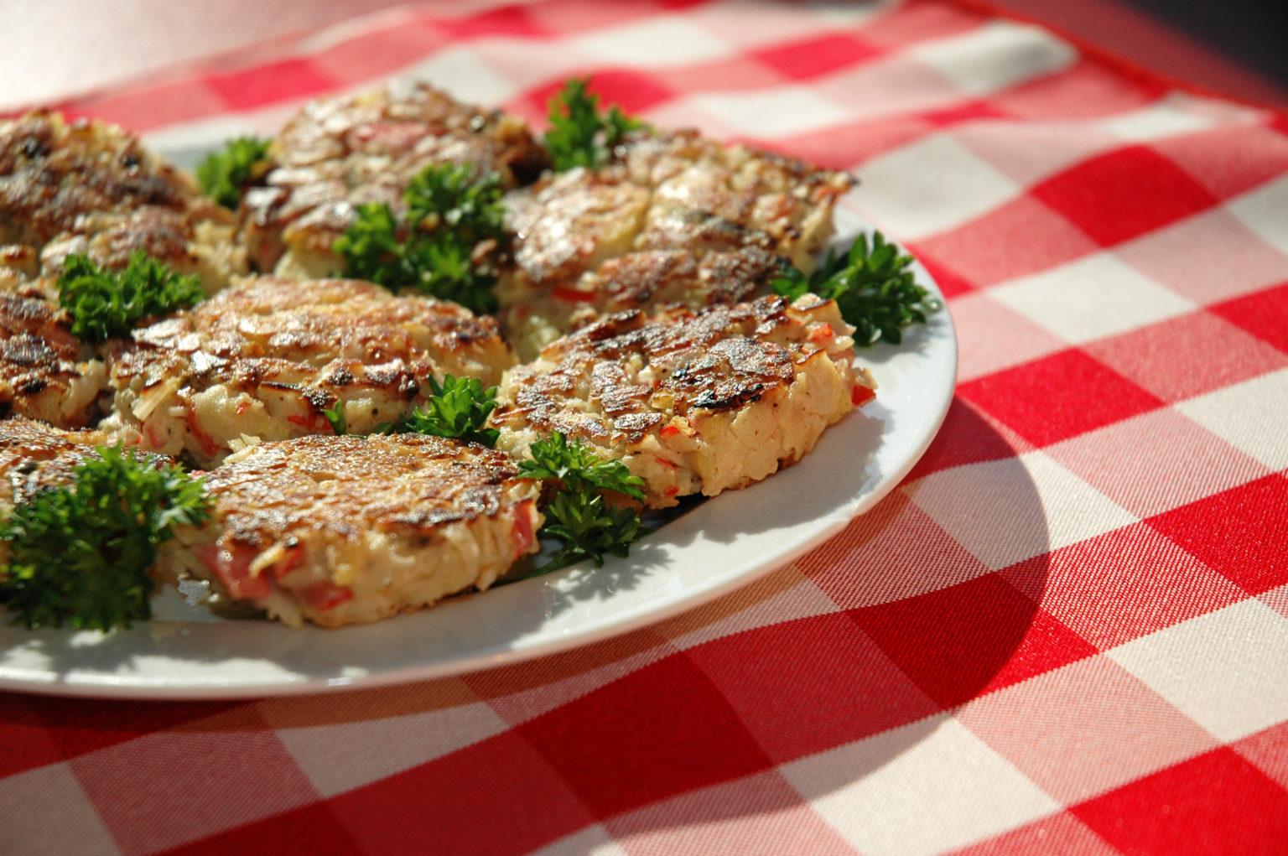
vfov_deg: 13.0
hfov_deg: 19.5
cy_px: 428
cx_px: 644
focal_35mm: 105
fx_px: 3753
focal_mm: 70
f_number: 5.6
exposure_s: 1/500
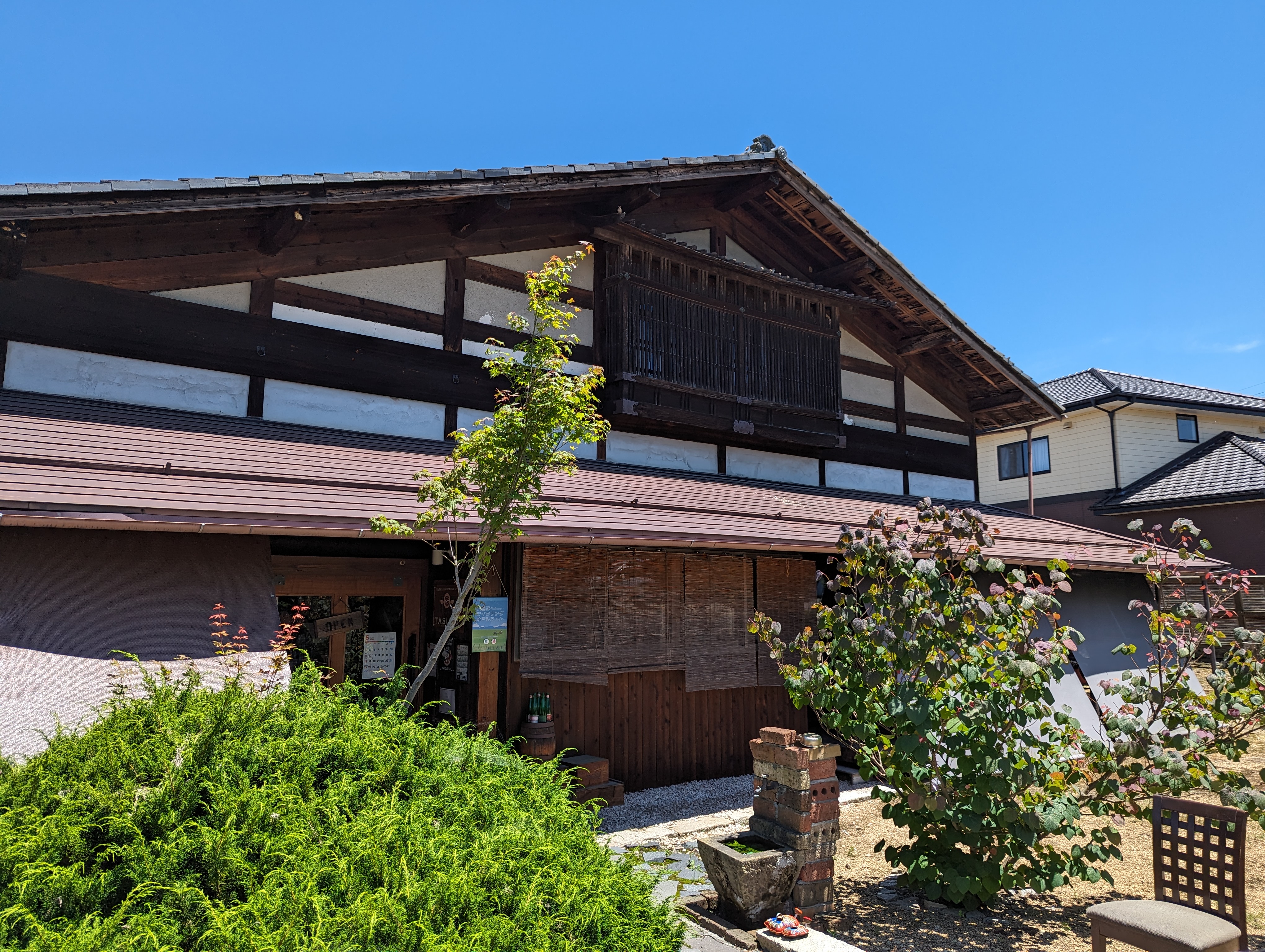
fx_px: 878
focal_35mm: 24
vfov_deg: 56.9
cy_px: 476
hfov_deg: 71.5
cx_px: 632
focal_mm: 6.81
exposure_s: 1/1192
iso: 45
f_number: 1.85
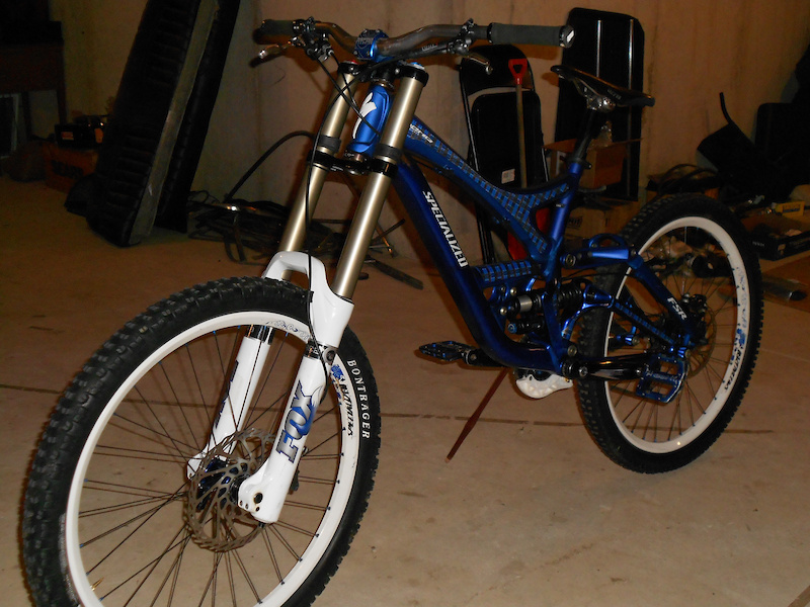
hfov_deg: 43.9
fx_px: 1006
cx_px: 405
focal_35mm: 43
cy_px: 304
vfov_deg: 33.6
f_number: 4.2
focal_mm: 7.7
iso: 250
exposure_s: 1/30
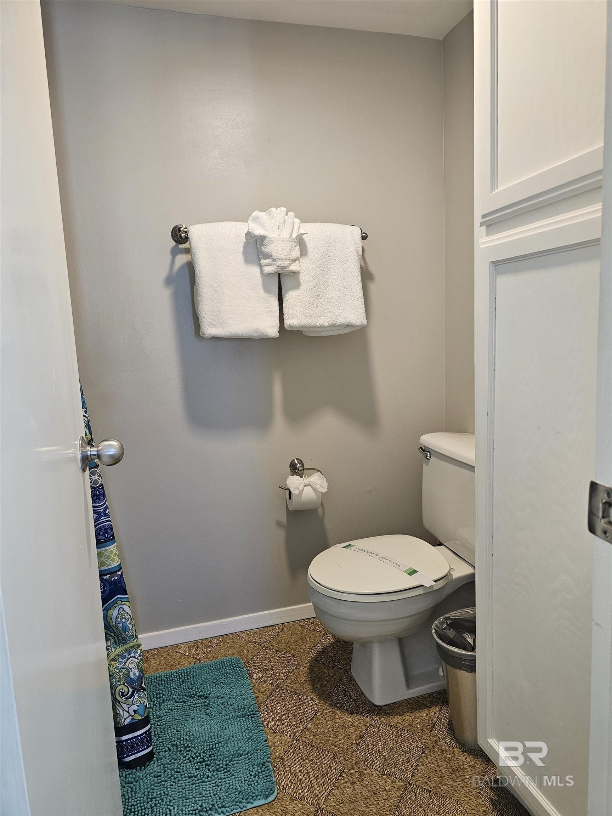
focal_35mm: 23
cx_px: 306
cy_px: 408
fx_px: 542
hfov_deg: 58.9
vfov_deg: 73.9
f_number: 1.7
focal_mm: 6.3
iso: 200
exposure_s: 1/120
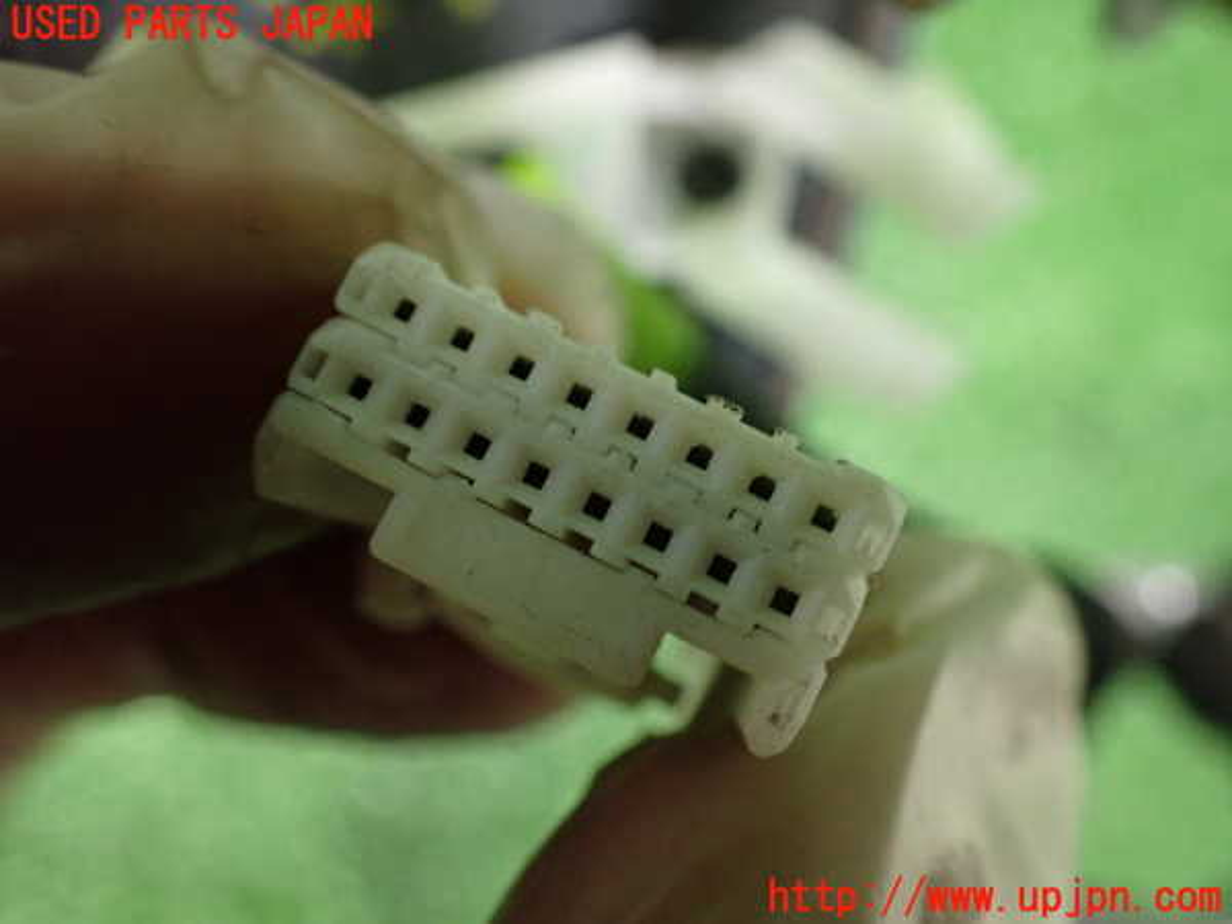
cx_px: 616
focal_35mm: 30
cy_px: 462
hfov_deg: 60.0
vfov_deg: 46.8
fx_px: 1068
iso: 800
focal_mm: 5.4
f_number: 2.3
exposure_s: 1/30
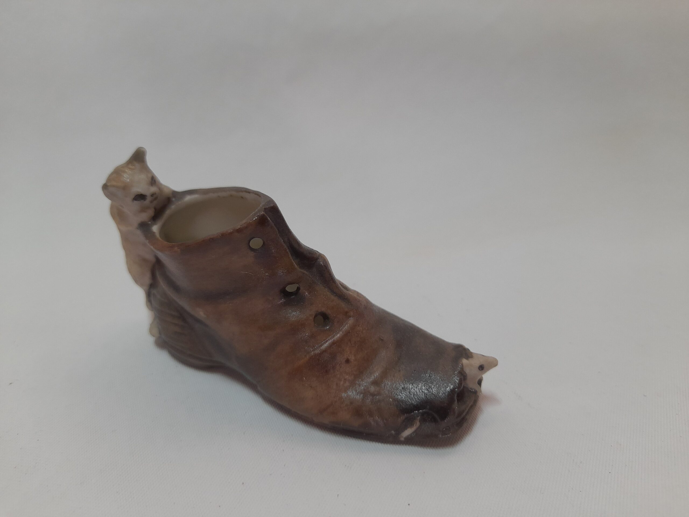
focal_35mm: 25
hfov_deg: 69.4
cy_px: 258
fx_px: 498
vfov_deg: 54.9
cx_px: 344
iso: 80
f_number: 2
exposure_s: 1/60
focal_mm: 4.6
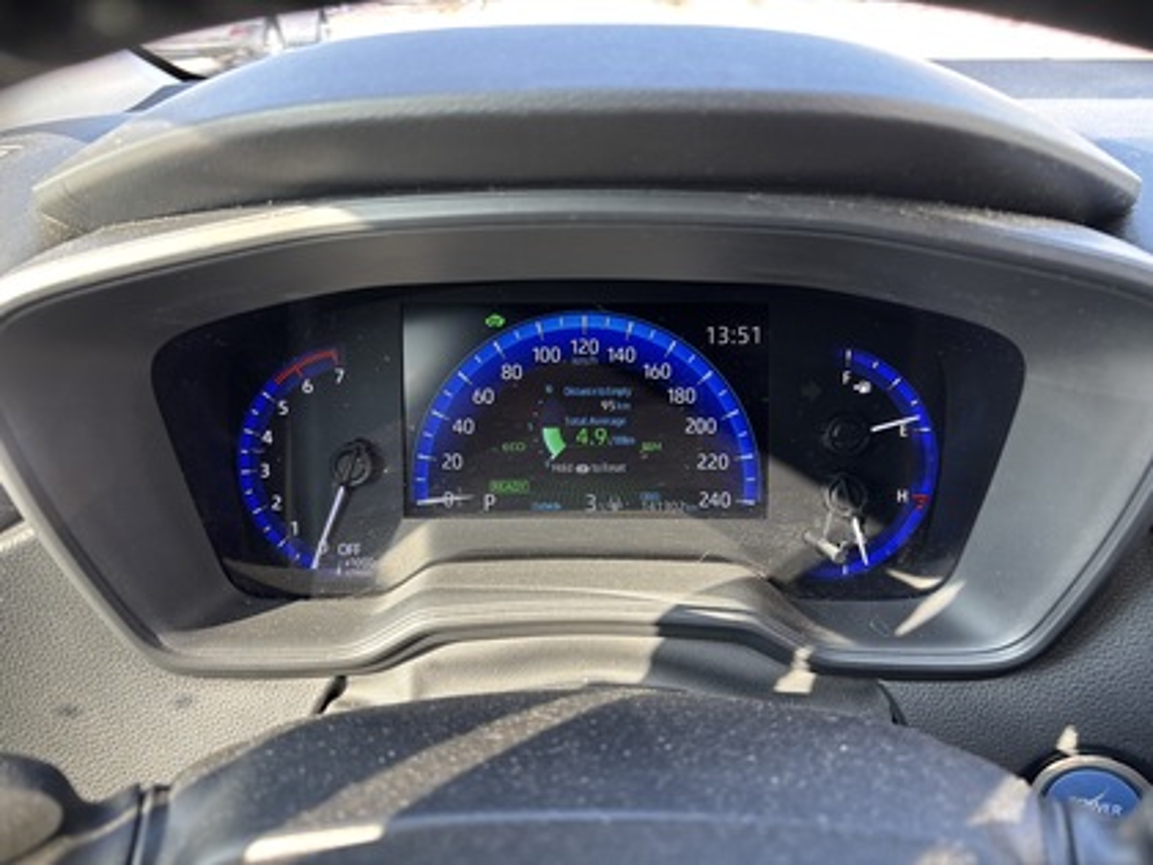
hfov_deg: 67.3
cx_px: 576
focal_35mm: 26
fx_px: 866
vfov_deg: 53.1
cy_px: 432
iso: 64
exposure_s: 1/98
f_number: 1.6
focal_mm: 5.96
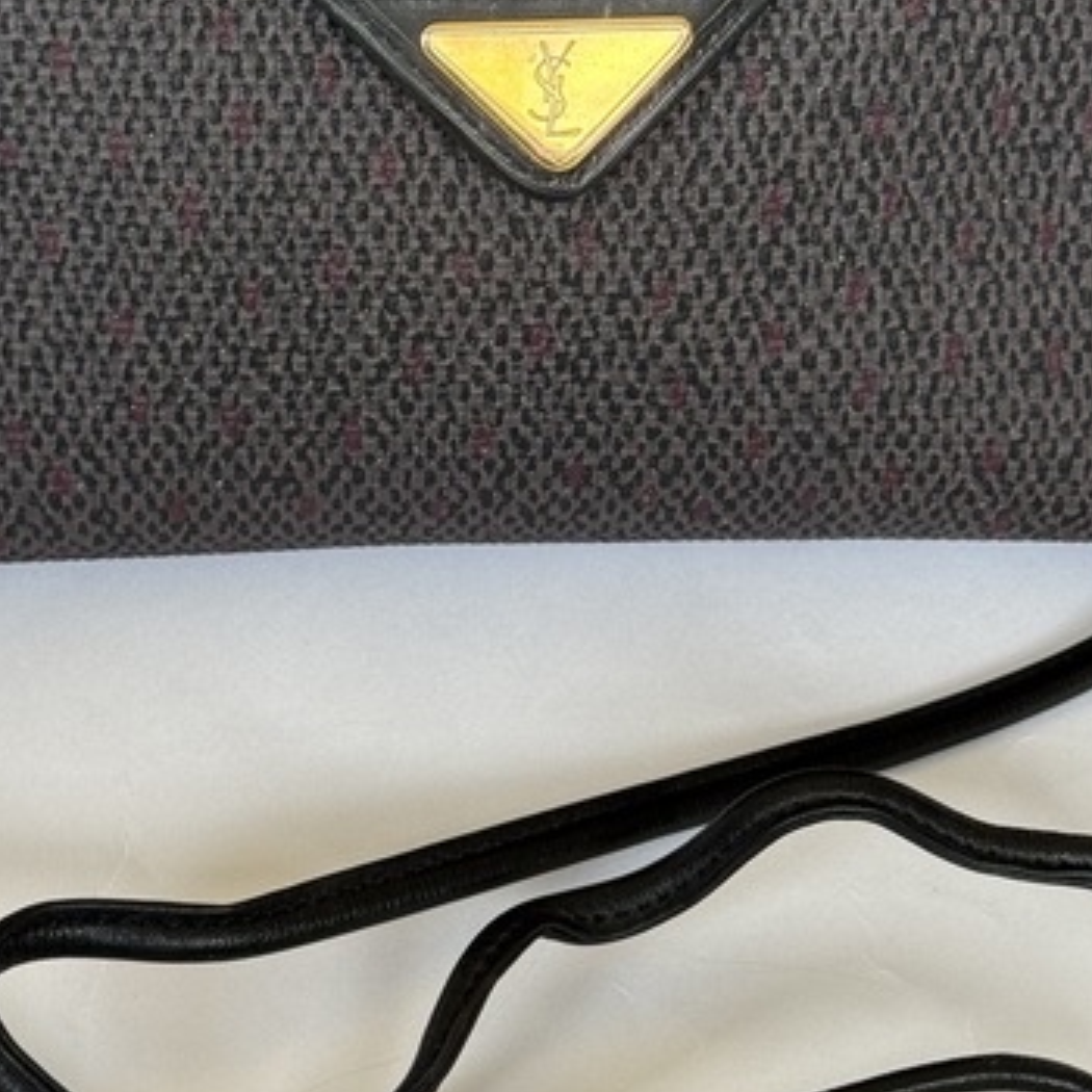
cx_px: 521
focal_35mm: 97
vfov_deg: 17.7
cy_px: 172
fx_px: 3462
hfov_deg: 17.9
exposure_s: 1/60
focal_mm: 6.76
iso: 100
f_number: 1.78
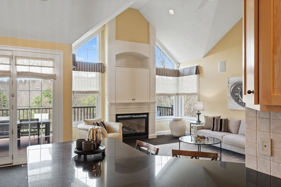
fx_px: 203
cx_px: 140
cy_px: 94
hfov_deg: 69.4
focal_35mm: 26
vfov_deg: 49.5
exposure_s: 4
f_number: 22
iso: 100
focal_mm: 26
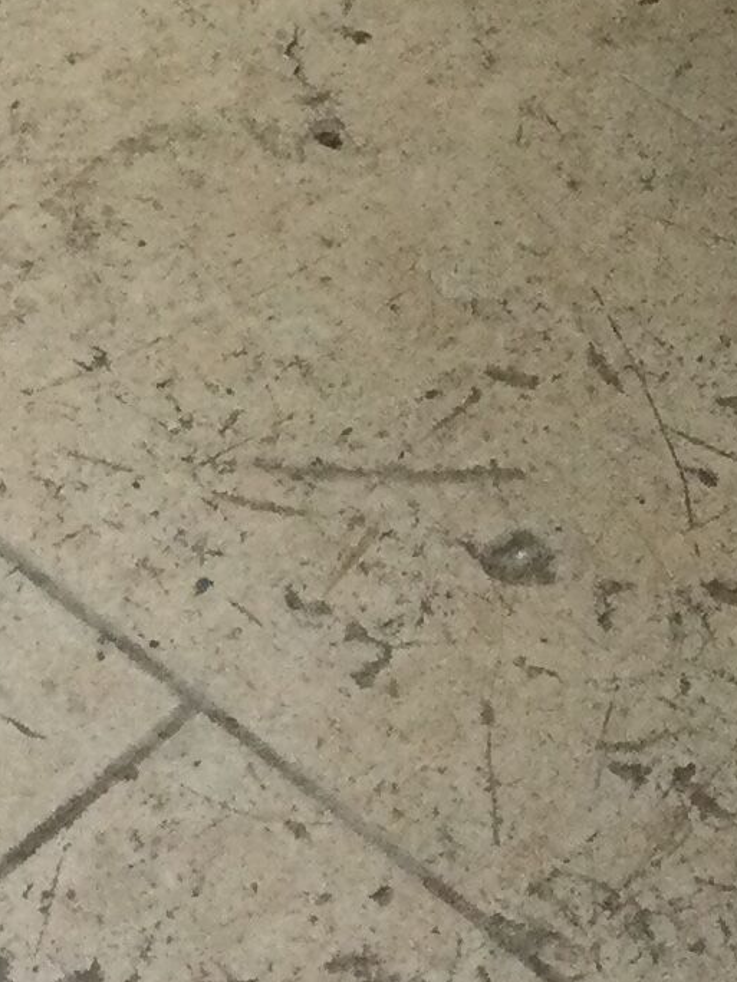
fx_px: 4201
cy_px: -959
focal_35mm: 148
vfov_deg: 11.9
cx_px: 789
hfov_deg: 9.9
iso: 100
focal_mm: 3.3
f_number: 2.4
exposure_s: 1/33
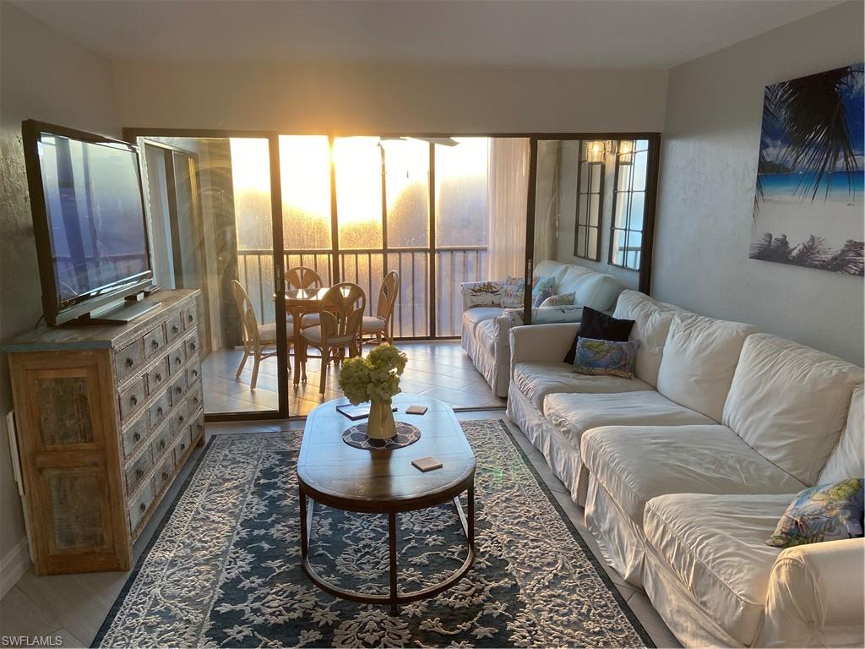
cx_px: 432
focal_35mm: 26
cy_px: 324
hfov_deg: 67.3
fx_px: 650
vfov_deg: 53.1
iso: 80
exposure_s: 1/122
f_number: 1.8
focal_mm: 4.25
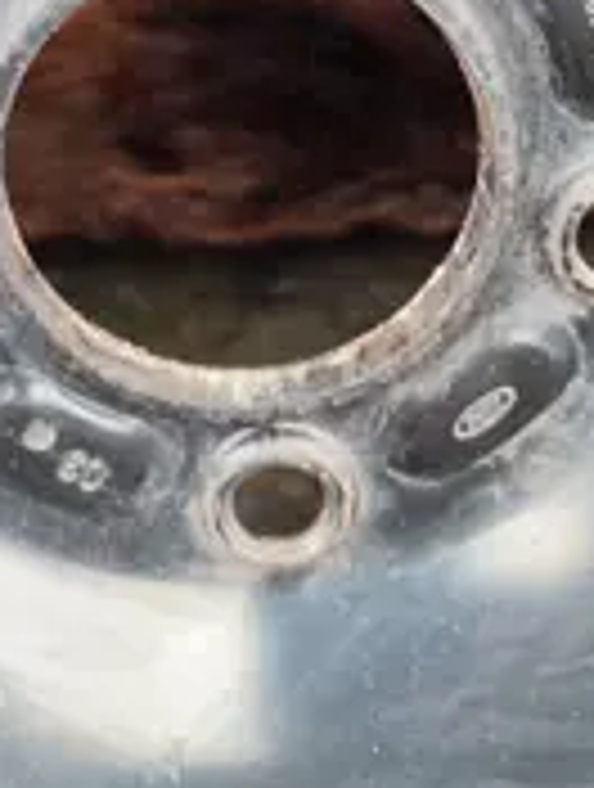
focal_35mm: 57
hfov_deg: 25.7
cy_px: 23
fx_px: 1299
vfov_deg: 31.5
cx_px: 270
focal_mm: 6.04
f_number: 1.9
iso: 239
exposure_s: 1/33
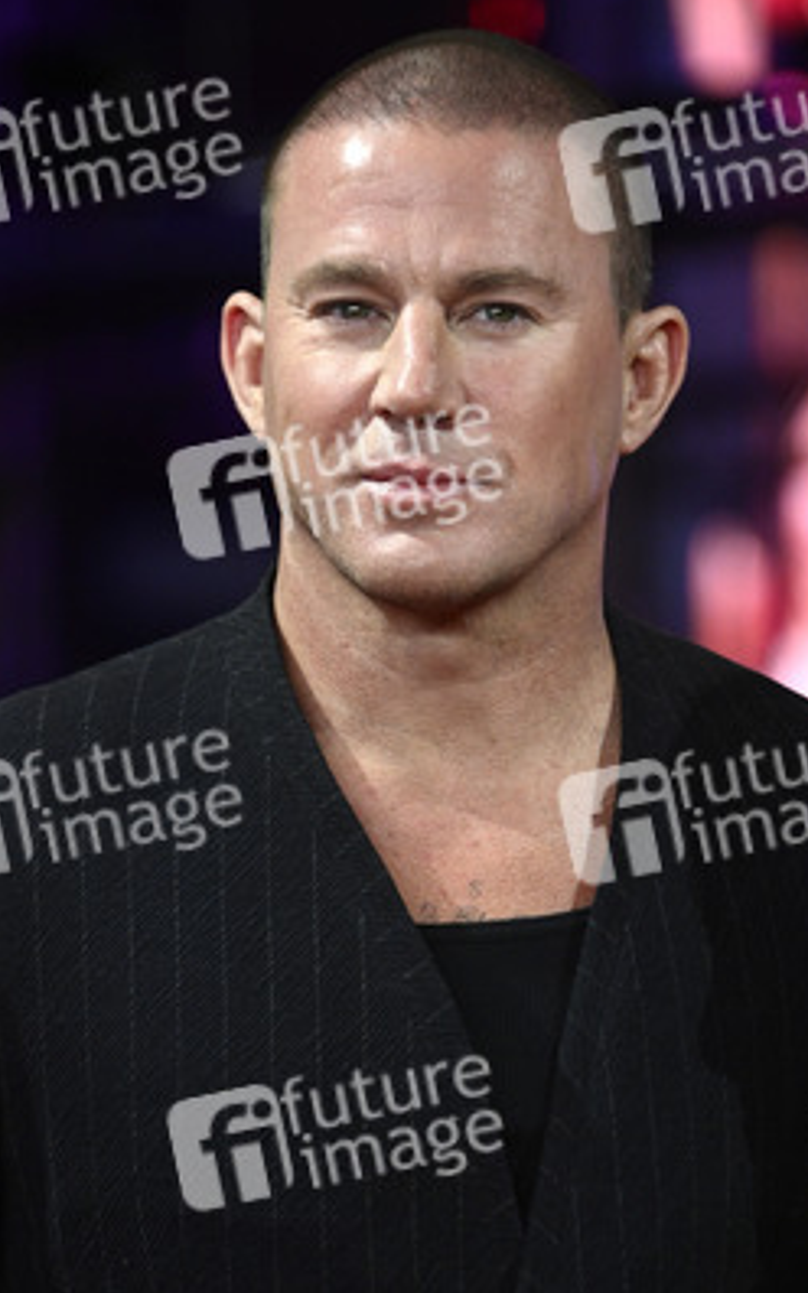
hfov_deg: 4.3
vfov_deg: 6.8
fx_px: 10856
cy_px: 645
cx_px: 430
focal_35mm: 308
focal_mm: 300
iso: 4000
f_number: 5.6
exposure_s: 1/250
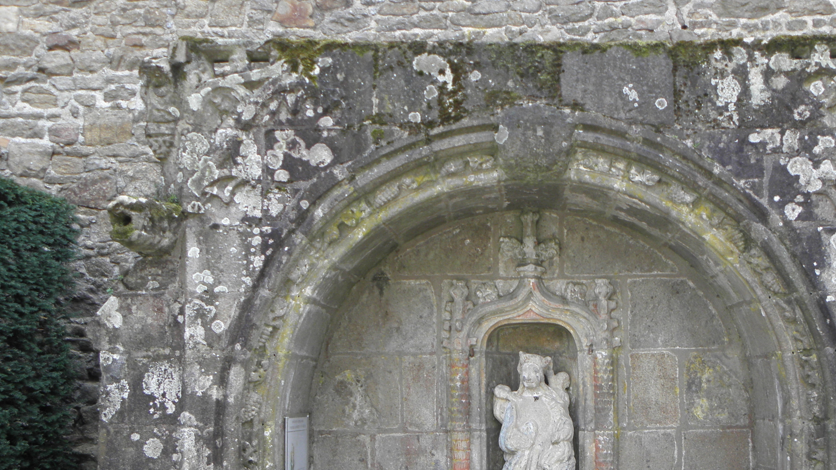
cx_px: 527
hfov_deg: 48.9
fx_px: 909
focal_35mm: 41
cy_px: 357
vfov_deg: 28.5
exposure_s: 1/80
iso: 64
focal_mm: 5.16
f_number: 3.2
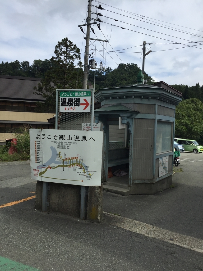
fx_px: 227
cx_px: 102
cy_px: 136
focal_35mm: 29
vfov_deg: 61.7
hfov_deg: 48.2
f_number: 2.2
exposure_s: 1/3597
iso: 32
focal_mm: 4.15
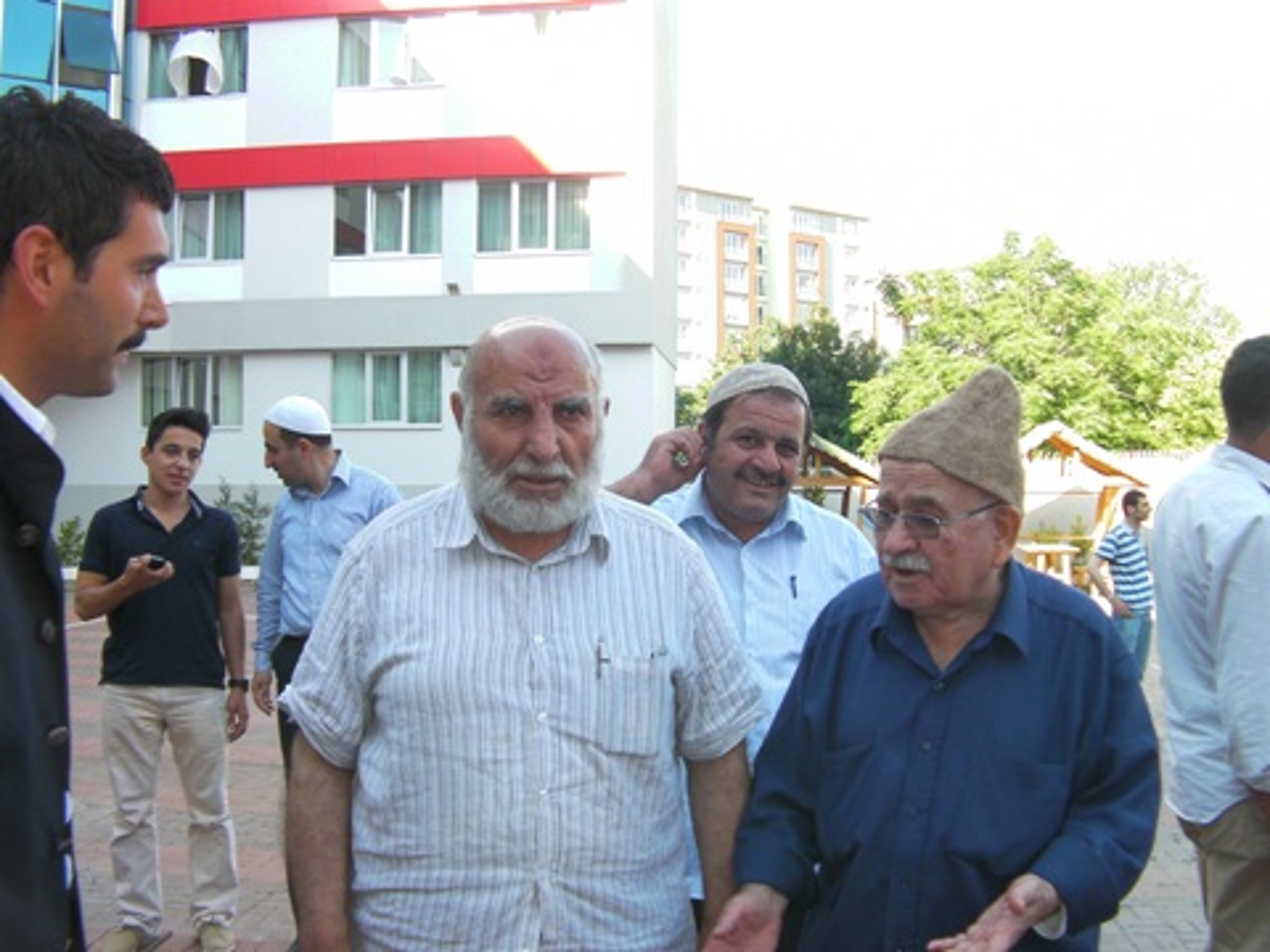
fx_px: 1394
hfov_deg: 49.0
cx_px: 635
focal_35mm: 38
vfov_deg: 37.7
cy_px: 476
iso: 50
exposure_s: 1/50.4
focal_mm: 6.8
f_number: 3.5
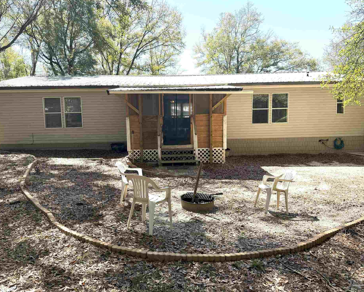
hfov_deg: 66.0
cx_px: 178
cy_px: 141
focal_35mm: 26
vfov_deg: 54.9
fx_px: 280
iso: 100
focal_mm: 6.76
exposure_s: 1/2110
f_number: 1.78
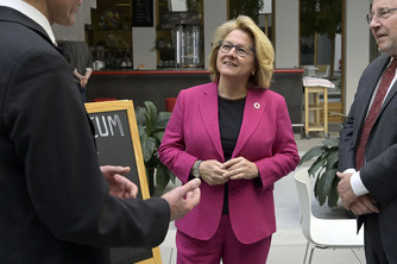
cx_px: 224
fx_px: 595
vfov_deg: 24.9
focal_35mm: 54
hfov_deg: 36.8
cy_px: 101
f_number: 6.3
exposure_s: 1/320
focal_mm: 40
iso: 1600
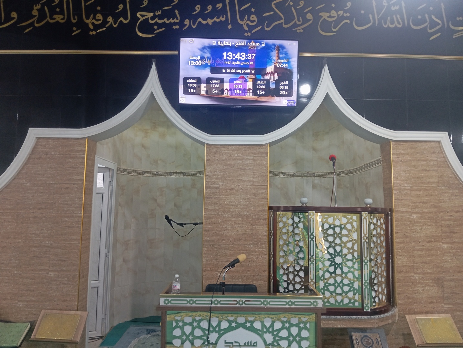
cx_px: 232
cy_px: 174
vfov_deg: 49.9
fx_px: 375
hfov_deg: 63.4
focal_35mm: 28
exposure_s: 1/30
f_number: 1.8
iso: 359
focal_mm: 4.22
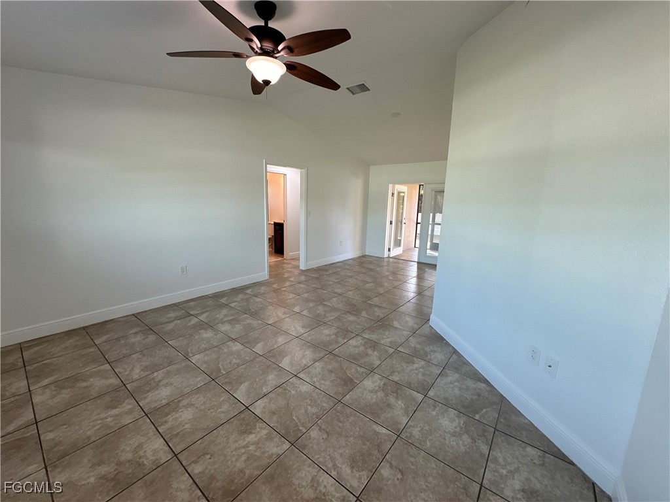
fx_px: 271
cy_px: 251
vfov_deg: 85.7
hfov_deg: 102.1
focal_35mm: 14
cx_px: 335
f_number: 2.2
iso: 125
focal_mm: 2.22
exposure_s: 1/99
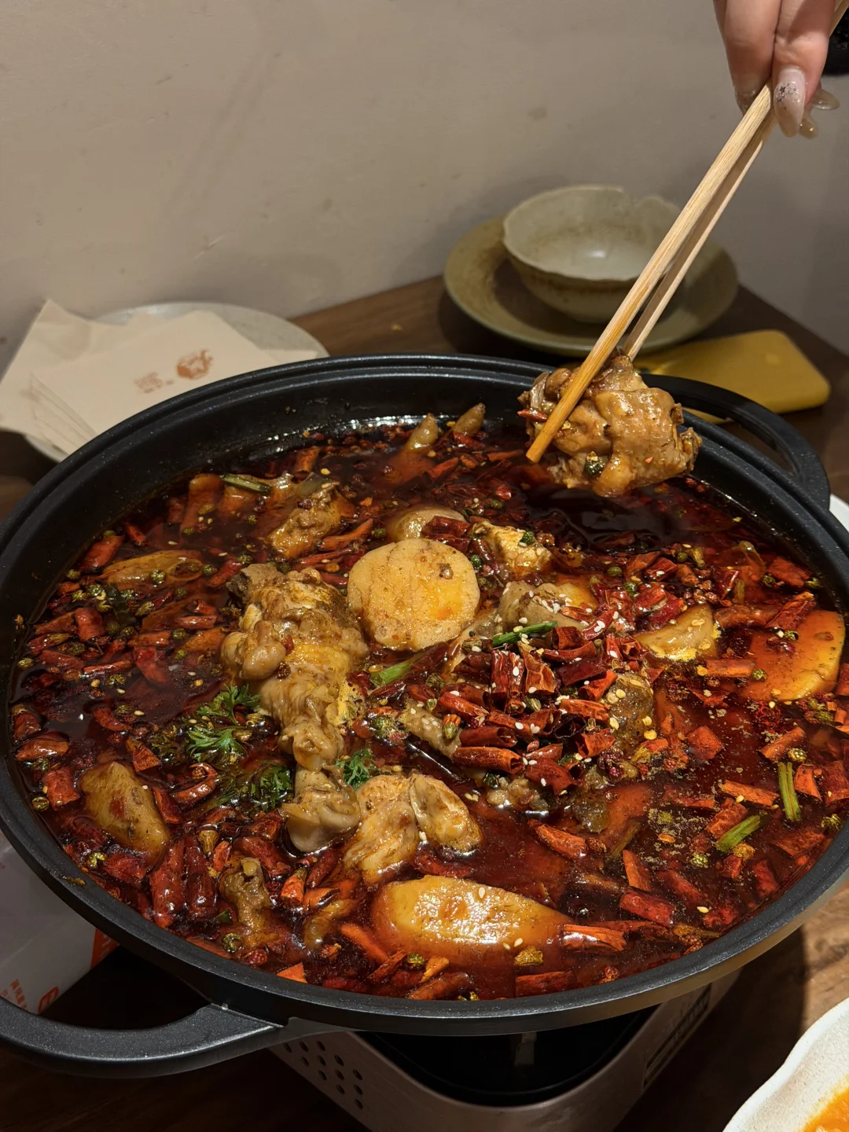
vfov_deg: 39.7
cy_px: 566
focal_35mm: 48
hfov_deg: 30.3
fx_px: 1570
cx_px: 424
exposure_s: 1/50
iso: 250
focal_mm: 6.76
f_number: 1.78
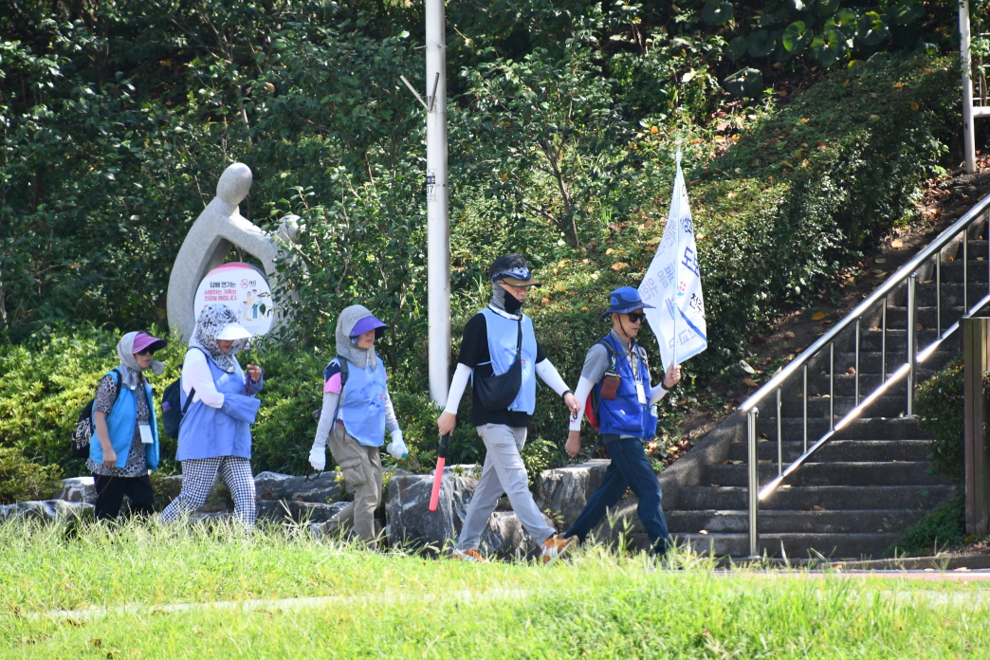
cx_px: 495
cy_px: 330
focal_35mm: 420
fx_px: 11549
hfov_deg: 4.9
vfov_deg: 3.3
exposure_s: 1/800
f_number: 7.1
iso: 800
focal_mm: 280
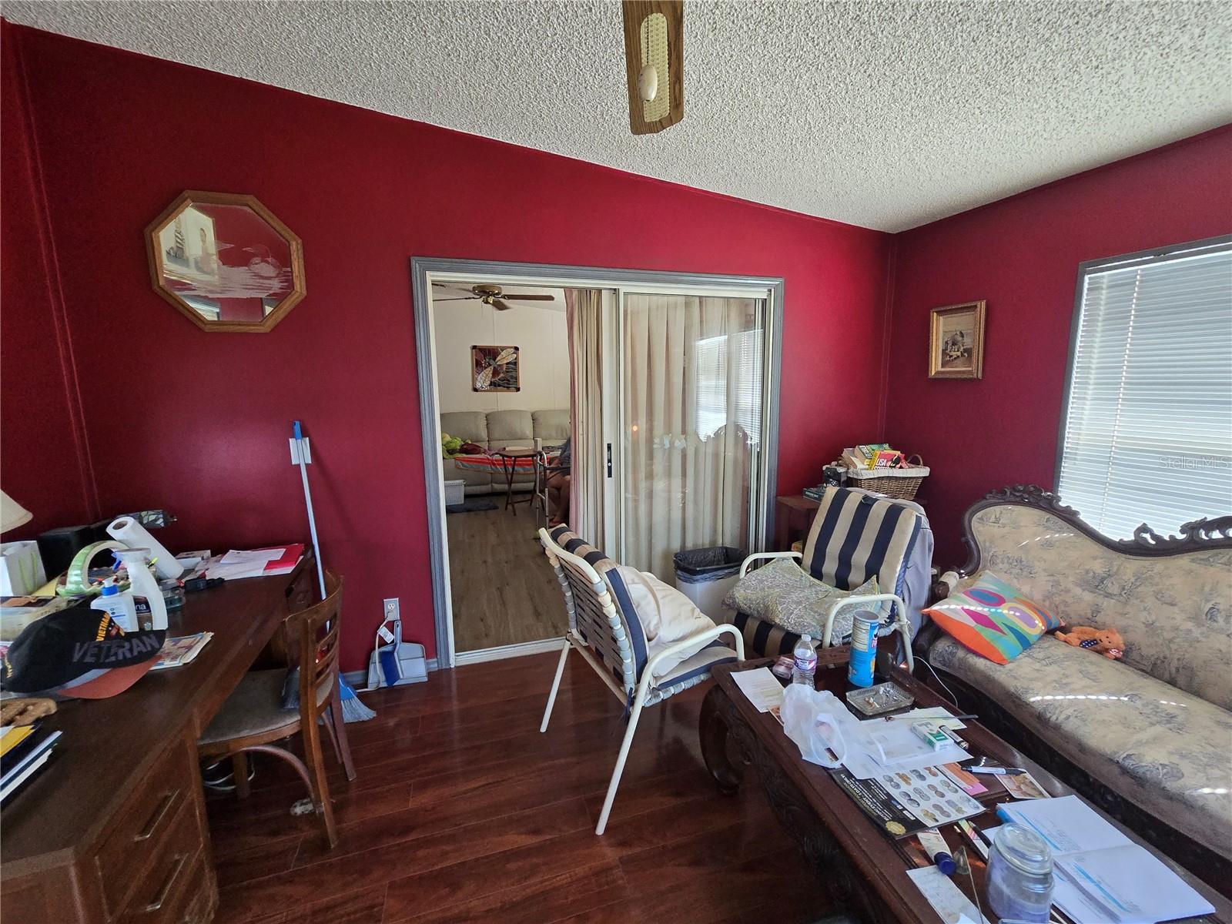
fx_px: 463
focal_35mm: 13
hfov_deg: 106.2
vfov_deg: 89.9
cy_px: 462
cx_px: 616
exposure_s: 1/60
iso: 320
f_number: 2.2
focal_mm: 2.2
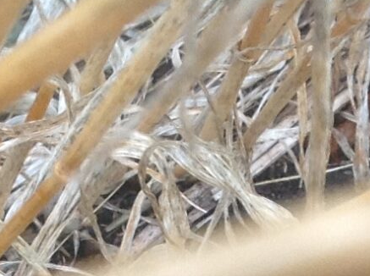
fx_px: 2187
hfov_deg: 9.7
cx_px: 121
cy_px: 803
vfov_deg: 6.6
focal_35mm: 205
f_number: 2.4
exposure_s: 1/40
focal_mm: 4.28
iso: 64
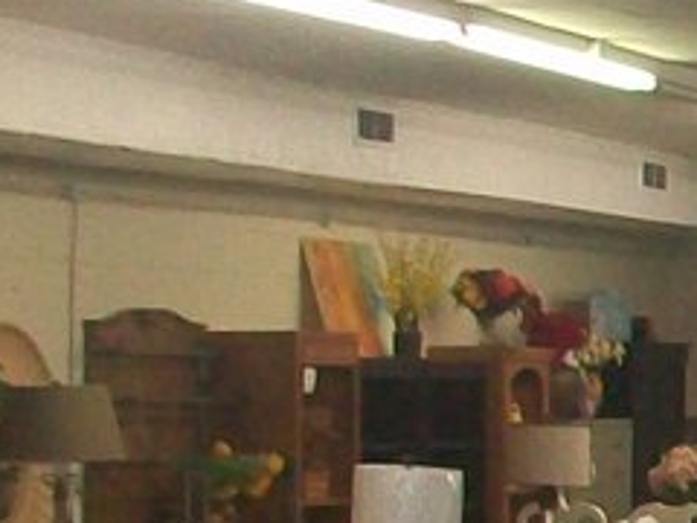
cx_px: 1863
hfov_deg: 8.2
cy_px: 562
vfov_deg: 6.9
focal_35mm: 214
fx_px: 4309
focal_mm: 5.7
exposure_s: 1/60
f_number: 2.8
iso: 160
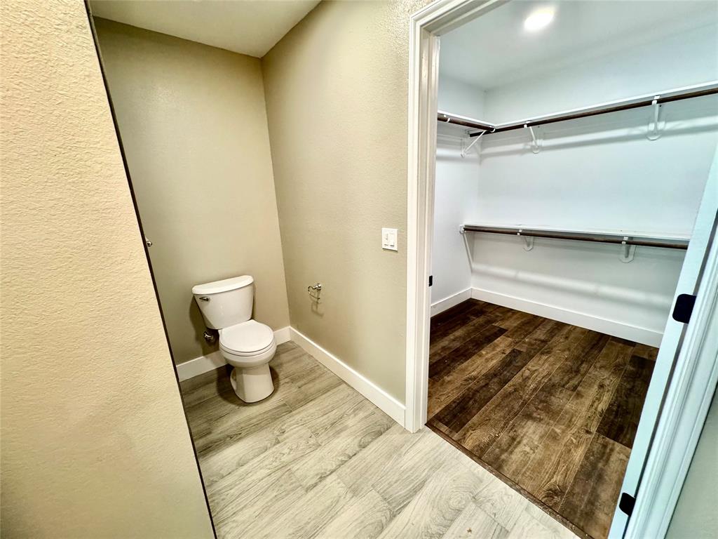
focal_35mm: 14
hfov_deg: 102.1
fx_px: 290
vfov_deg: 85.7
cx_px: 359
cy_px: 270
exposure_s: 1/120
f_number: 2.2
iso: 320
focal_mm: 2.22
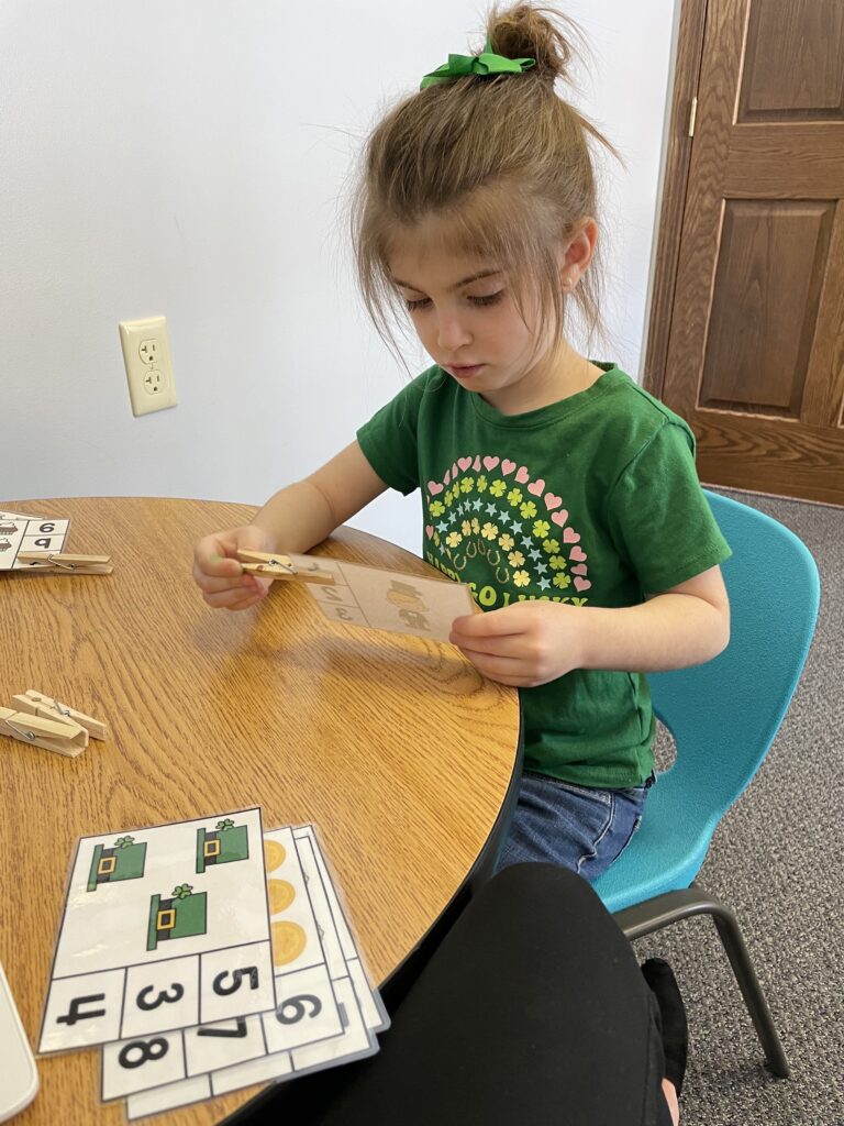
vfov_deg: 67.3
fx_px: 845
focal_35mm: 26
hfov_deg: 53.1
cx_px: 422
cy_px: 563
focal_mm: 4.2
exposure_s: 1/60
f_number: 1.6
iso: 125
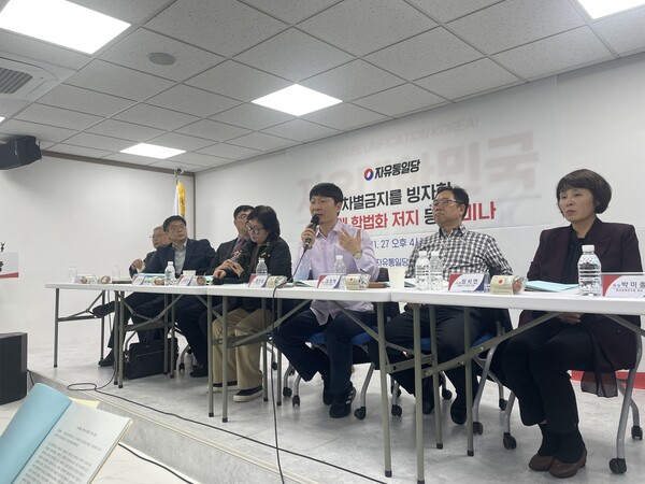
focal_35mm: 26
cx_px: 322
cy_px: 242
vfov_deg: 53.1
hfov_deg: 67.3
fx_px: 484
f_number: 1.6
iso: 40
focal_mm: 4.2
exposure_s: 1/120
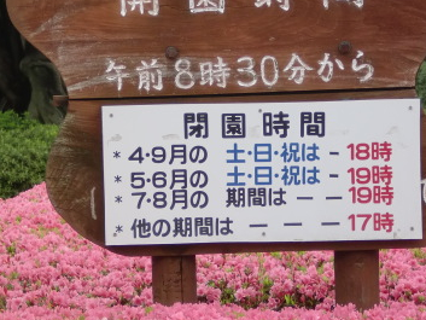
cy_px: 171
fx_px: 2364
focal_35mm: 192
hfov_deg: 10.3
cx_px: 239
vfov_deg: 7.7
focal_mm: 18.9
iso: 100
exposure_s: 1/100
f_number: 5.9
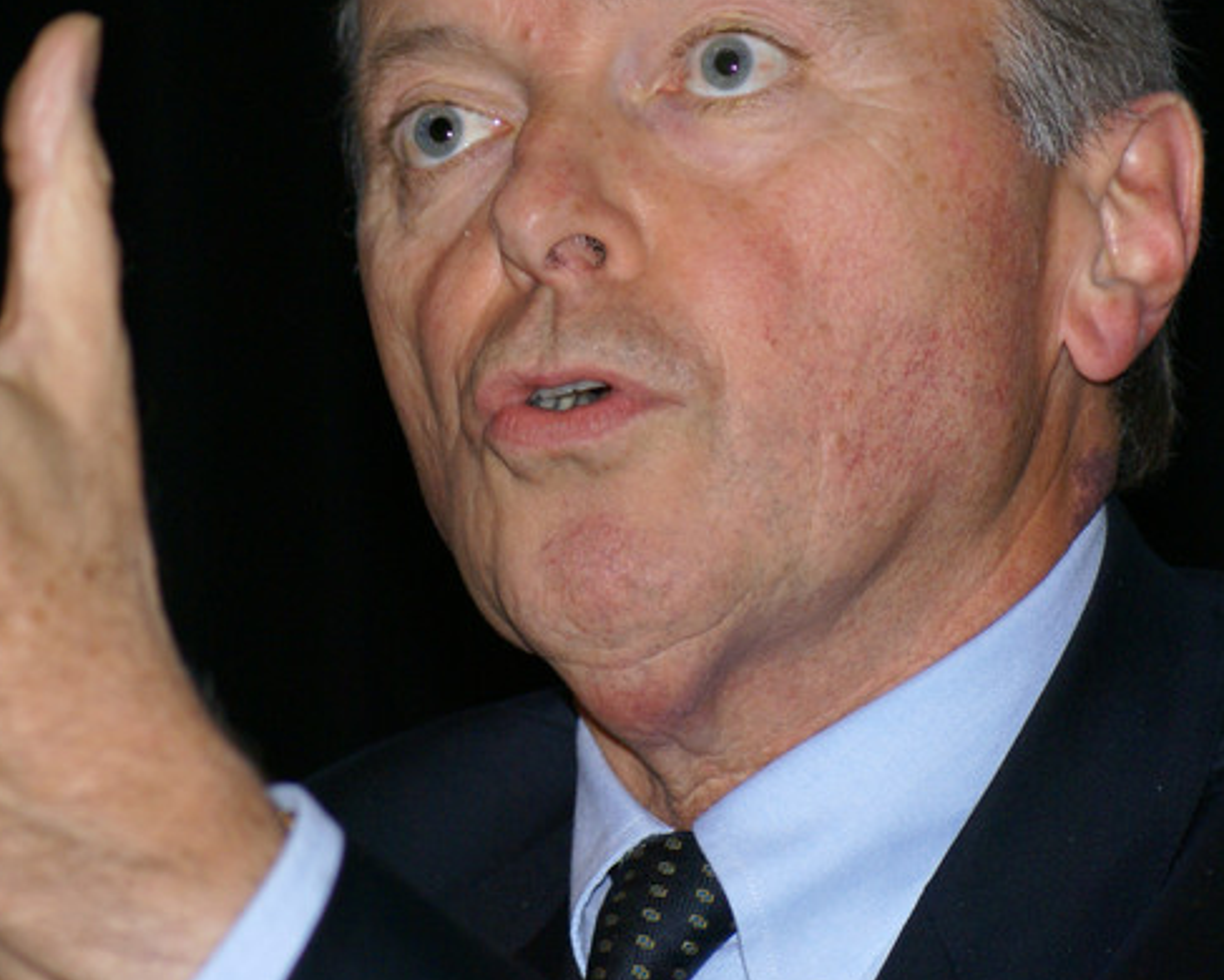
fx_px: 12575
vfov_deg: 4.5
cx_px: 686
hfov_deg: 5.6
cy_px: 377
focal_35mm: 347
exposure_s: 1/125
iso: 400
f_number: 5.6
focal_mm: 150
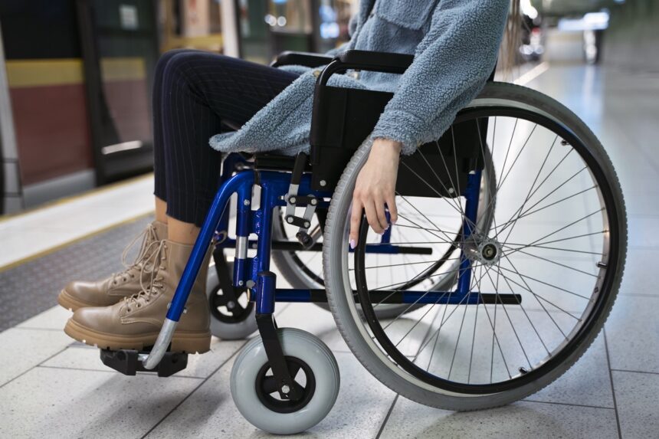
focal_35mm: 46
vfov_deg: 29.2
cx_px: 330
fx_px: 842
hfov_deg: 42.8
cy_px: 220
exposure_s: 1/200
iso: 1000
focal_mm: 46
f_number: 2.8
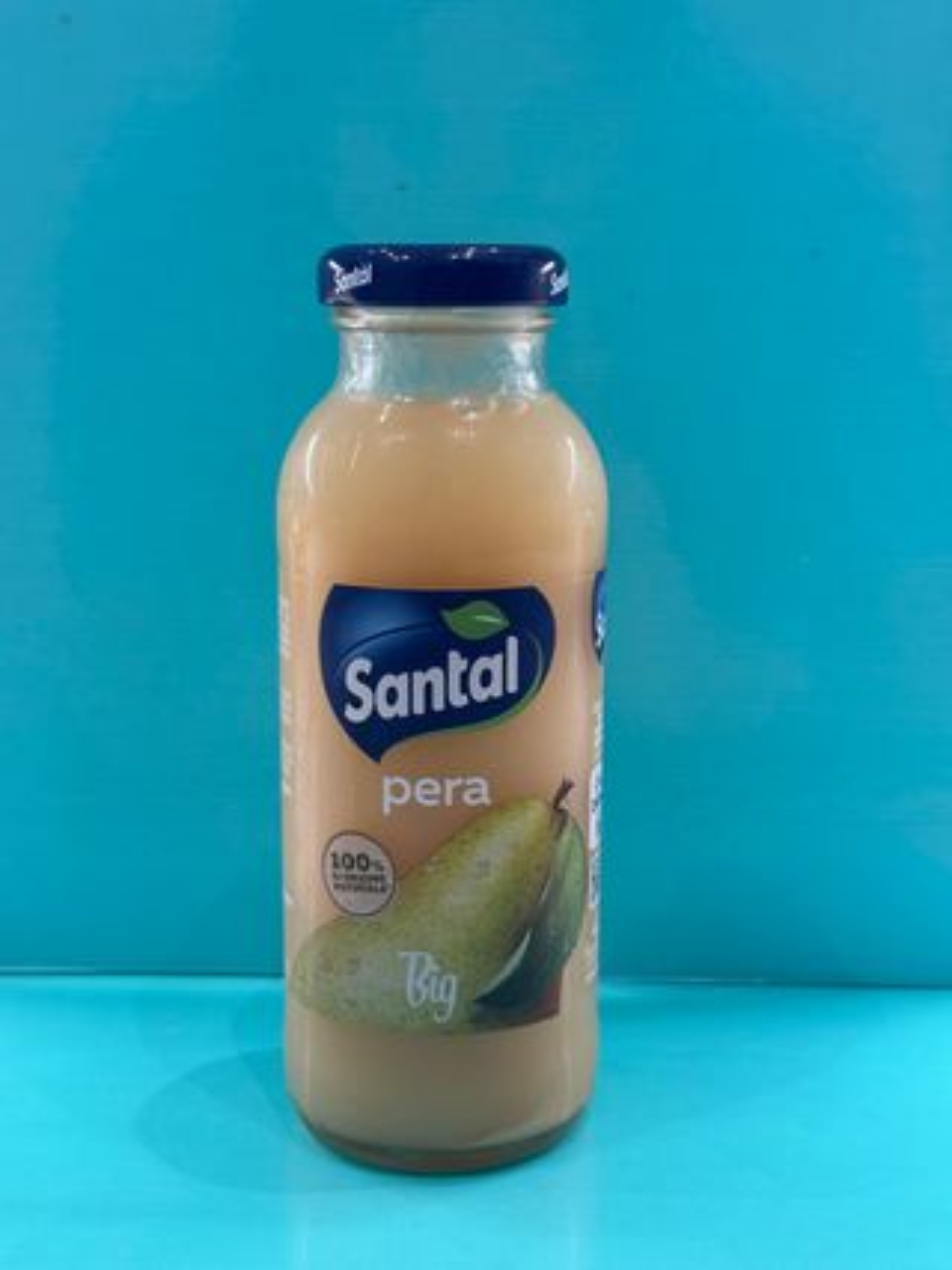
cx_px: 476
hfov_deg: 30.3
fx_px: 1761
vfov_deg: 39.7
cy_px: 635
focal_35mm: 48
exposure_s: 1/100
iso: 80
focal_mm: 6.76
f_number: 1.78
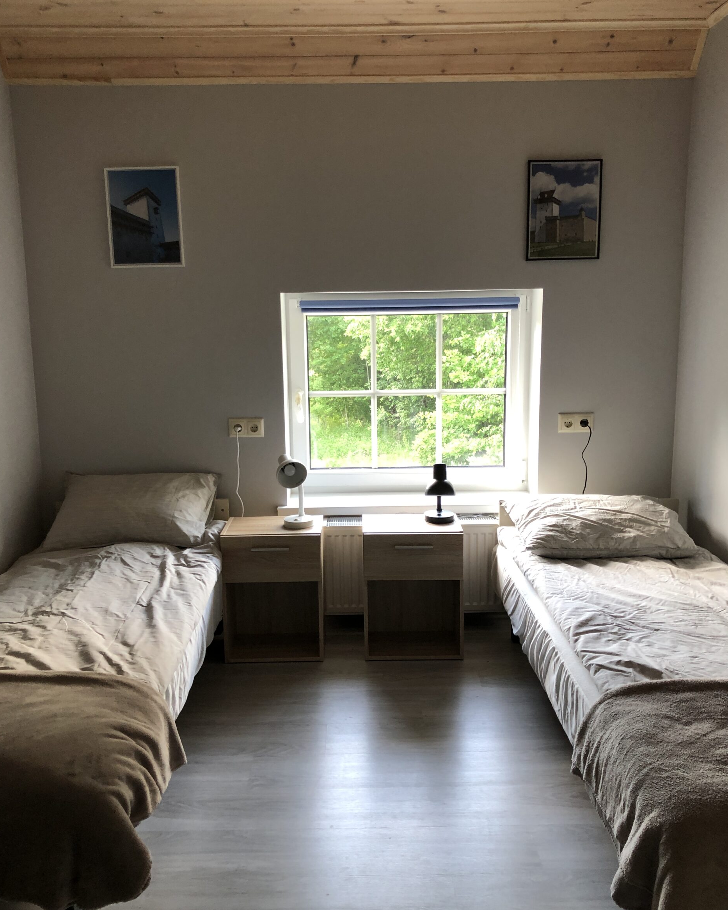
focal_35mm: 30
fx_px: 808
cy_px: 450
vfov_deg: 58.8
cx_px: 358
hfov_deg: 48.5
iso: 40
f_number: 1.8
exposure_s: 1/24
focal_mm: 3.99
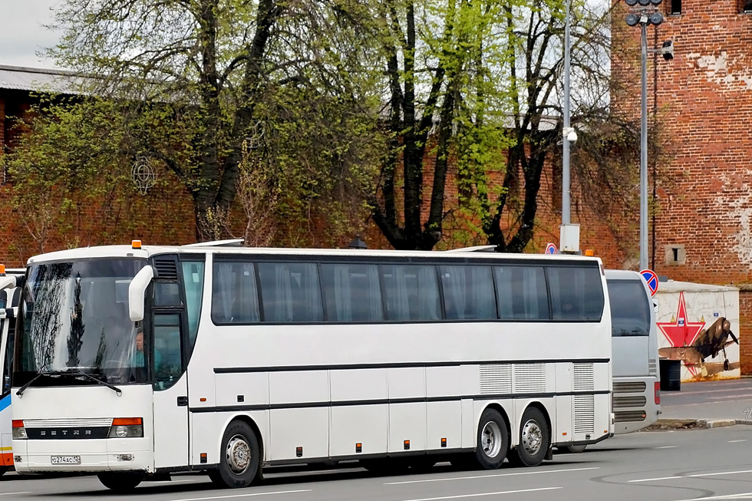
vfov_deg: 9.5
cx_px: 291
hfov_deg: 14.2
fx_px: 3021
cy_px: 264
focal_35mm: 145
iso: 400
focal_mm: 75
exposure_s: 1/640
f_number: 7.1
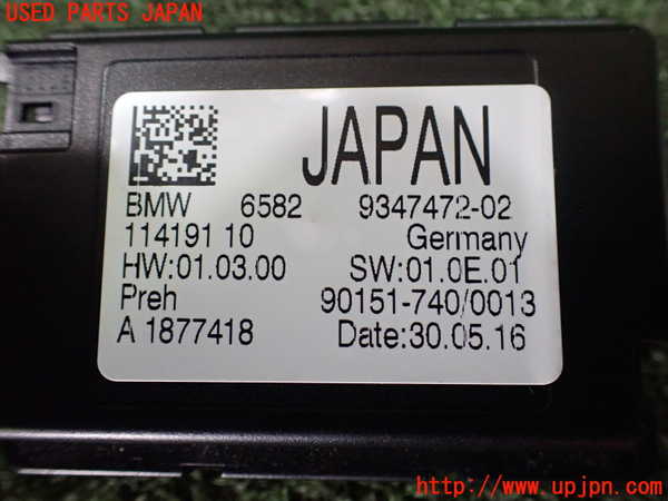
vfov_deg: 46.8
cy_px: 250
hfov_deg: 60.0
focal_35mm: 30
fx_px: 579
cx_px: 334
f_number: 2.3
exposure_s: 1/80
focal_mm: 5.4
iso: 800
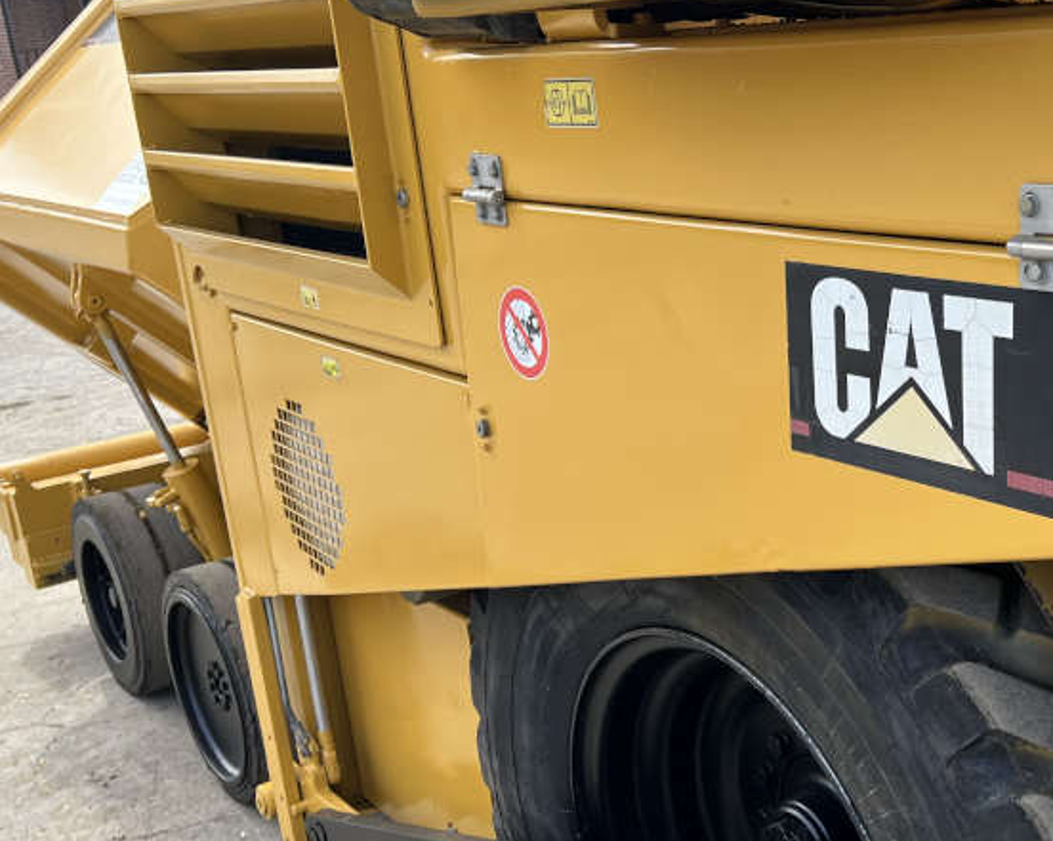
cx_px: 847
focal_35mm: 46
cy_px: 429
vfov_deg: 32.7
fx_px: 1433
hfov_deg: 38.8
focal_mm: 5.7
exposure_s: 1/758
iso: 50
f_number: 1.5
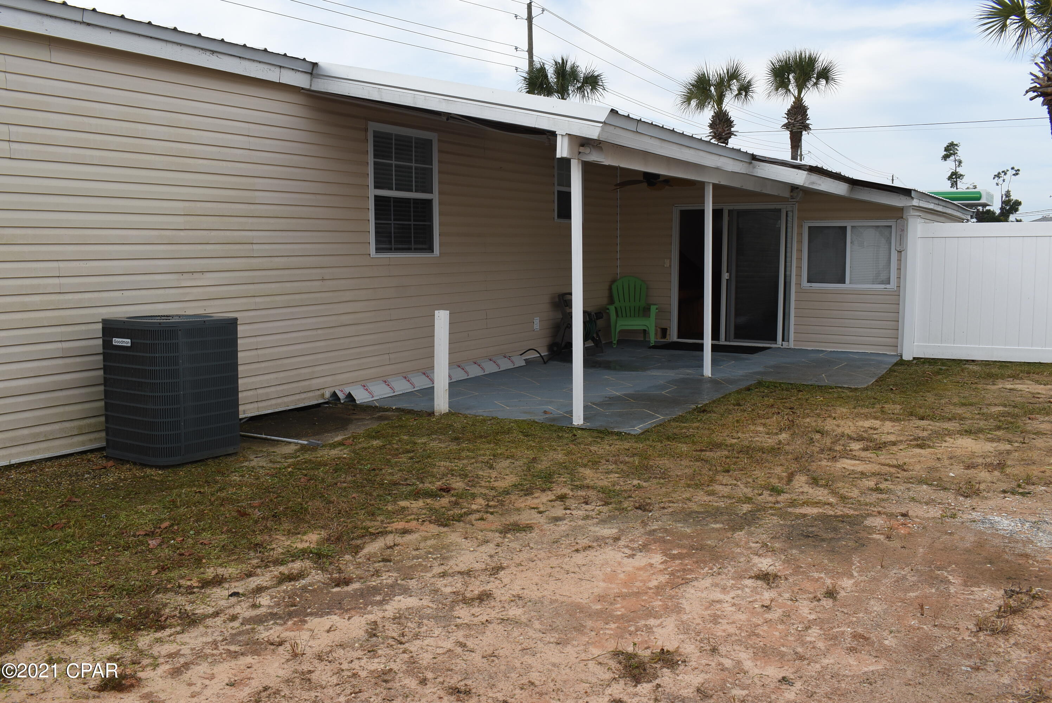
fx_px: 877
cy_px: 352
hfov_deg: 61.9
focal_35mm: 30
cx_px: 526
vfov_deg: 43.7
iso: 200
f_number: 11
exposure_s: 1/200
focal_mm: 20
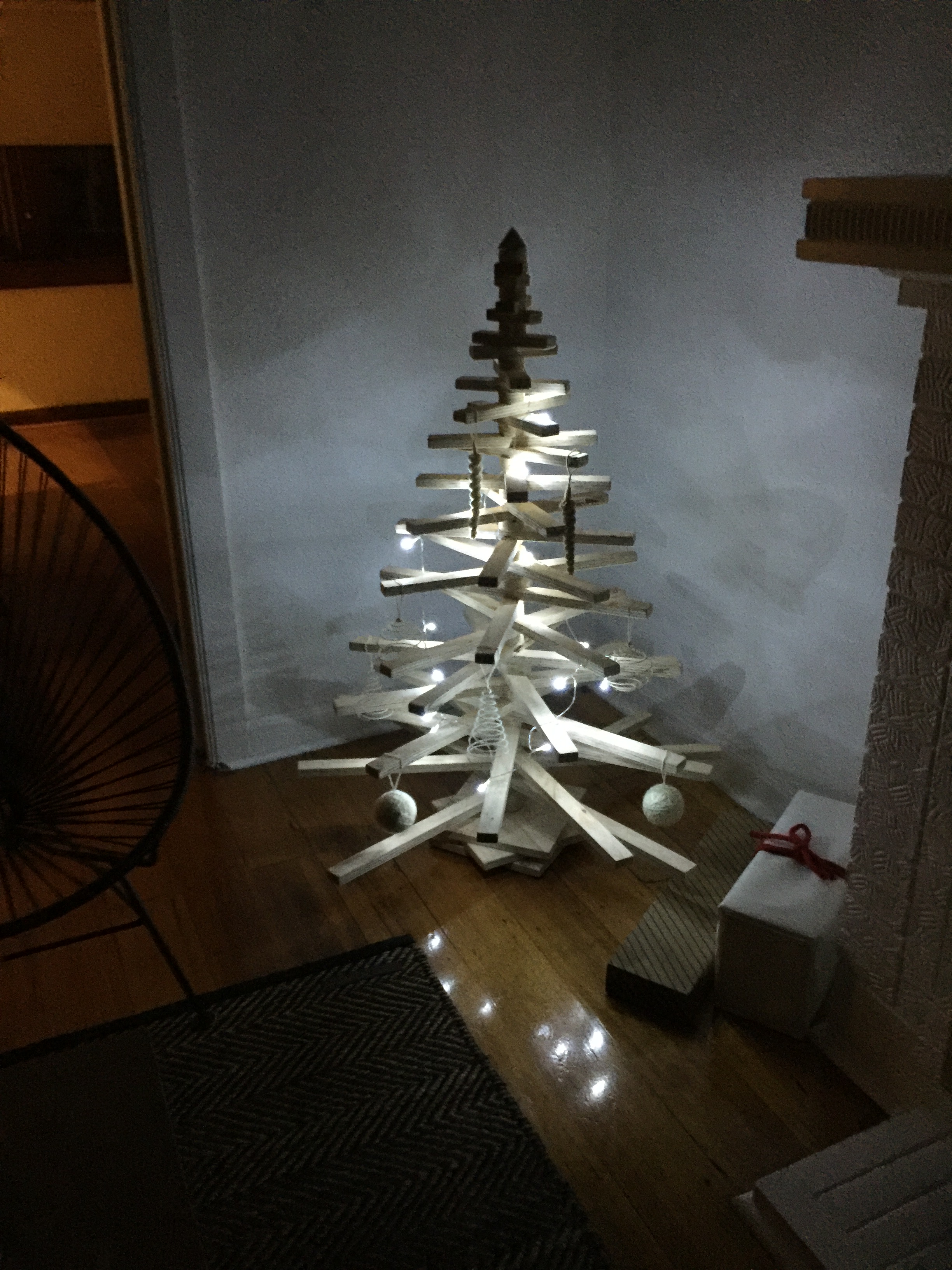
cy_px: 635
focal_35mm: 29
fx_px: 1063
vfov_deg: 61.7
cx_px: 476
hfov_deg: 48.2
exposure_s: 1/4
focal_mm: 4.15
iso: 250
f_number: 2.2
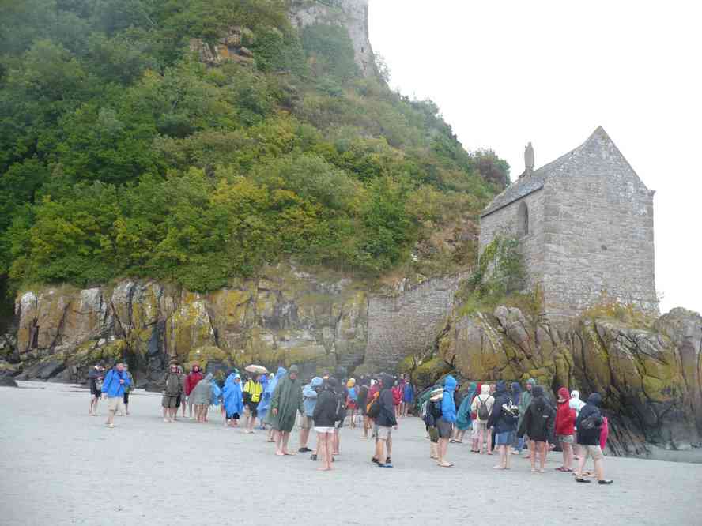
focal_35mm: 35
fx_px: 710
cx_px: 351
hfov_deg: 52.6
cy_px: 263
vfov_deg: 40.7
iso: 100
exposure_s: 1/320
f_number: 2.8
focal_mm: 5.8
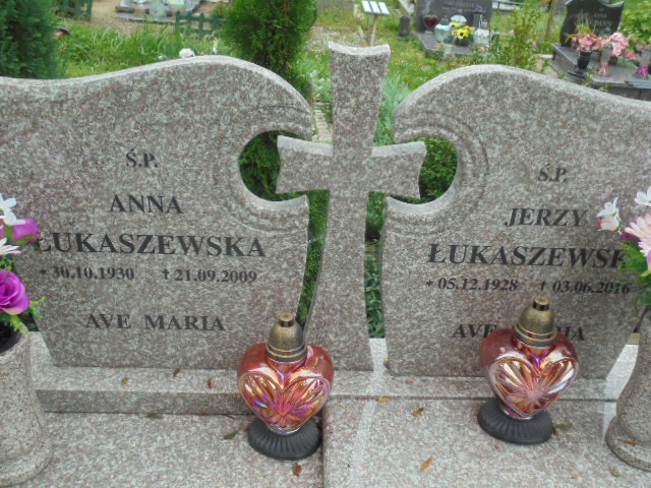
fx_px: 715
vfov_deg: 37.7
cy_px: 244
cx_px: 326
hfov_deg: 49.0
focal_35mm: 38
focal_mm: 6.9
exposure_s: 1/125
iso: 100
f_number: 4.2
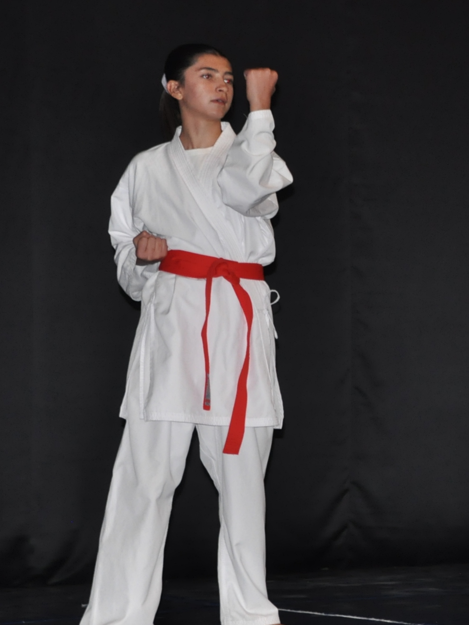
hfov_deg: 10.2
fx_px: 2529
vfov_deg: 14.1
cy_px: 365
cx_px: 756
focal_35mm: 140
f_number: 4.2
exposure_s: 1/60
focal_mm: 40
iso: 800
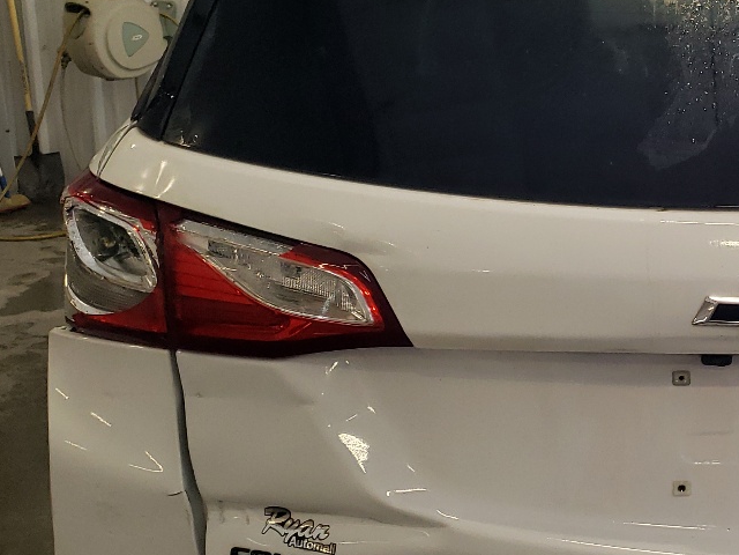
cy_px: 332
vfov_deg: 22.6
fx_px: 1388
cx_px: 718
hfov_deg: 28.2
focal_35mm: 65
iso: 92
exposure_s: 1/120
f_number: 1.5
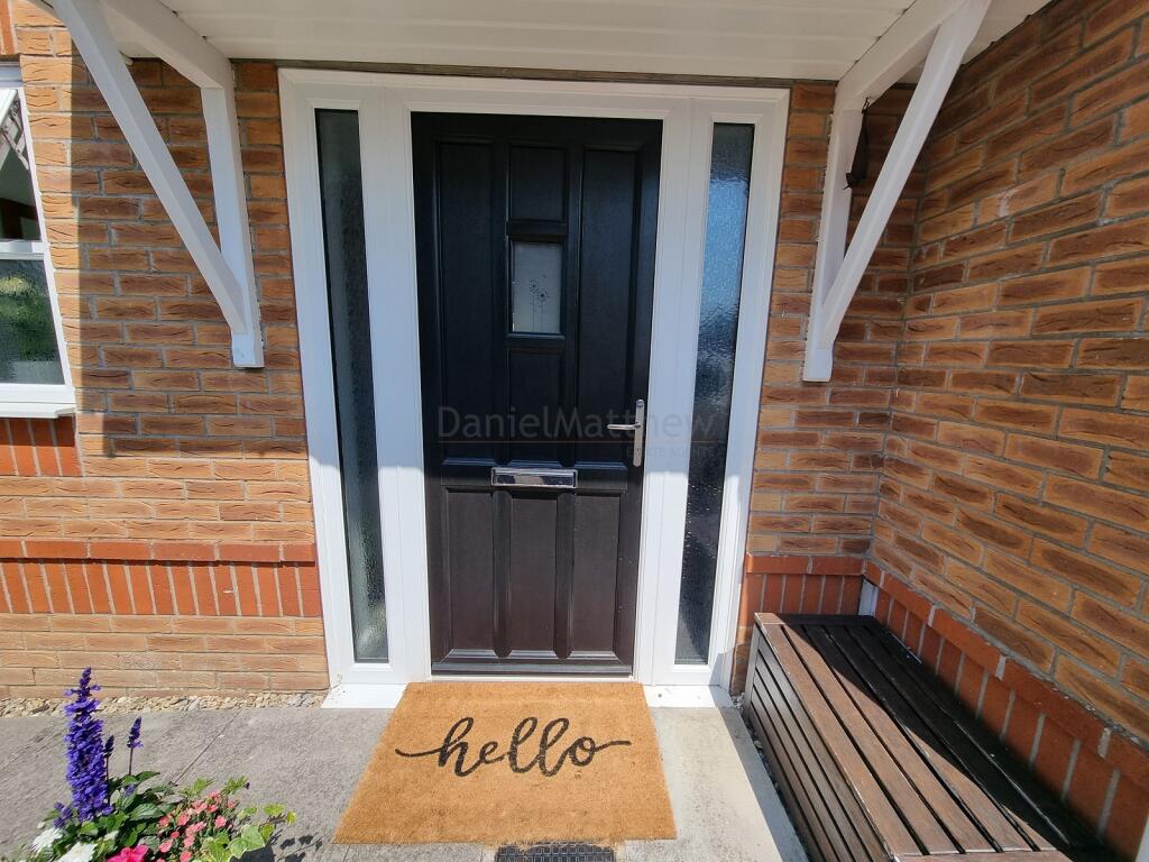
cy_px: 431
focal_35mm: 13
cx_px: 574
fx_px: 432
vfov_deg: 89.9
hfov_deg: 106.2
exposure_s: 1/1480
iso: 50
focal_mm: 2.2
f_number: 2.2
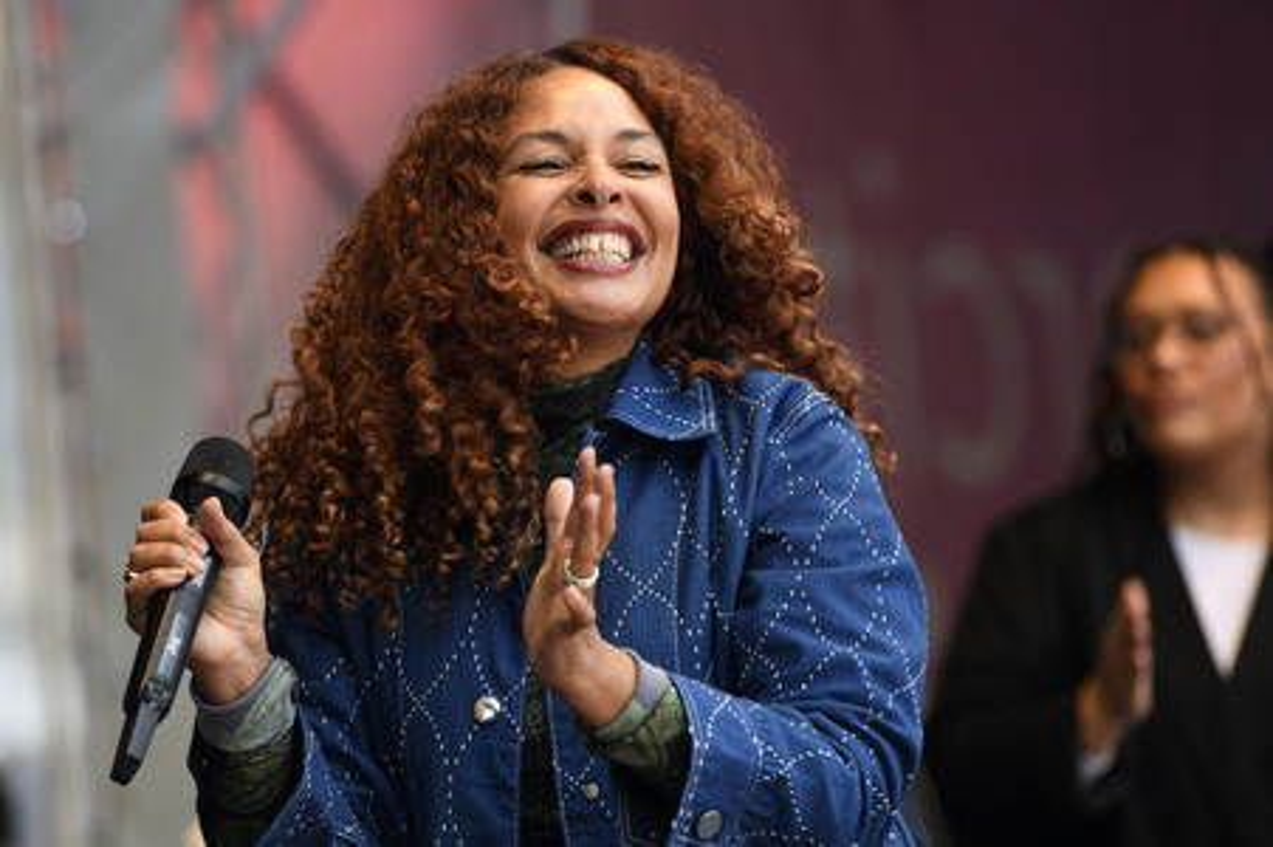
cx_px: 636
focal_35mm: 200
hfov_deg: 10.3
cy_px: 424
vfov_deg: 6.9
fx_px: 7067
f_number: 4.5
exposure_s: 1/1250
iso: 640
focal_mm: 200
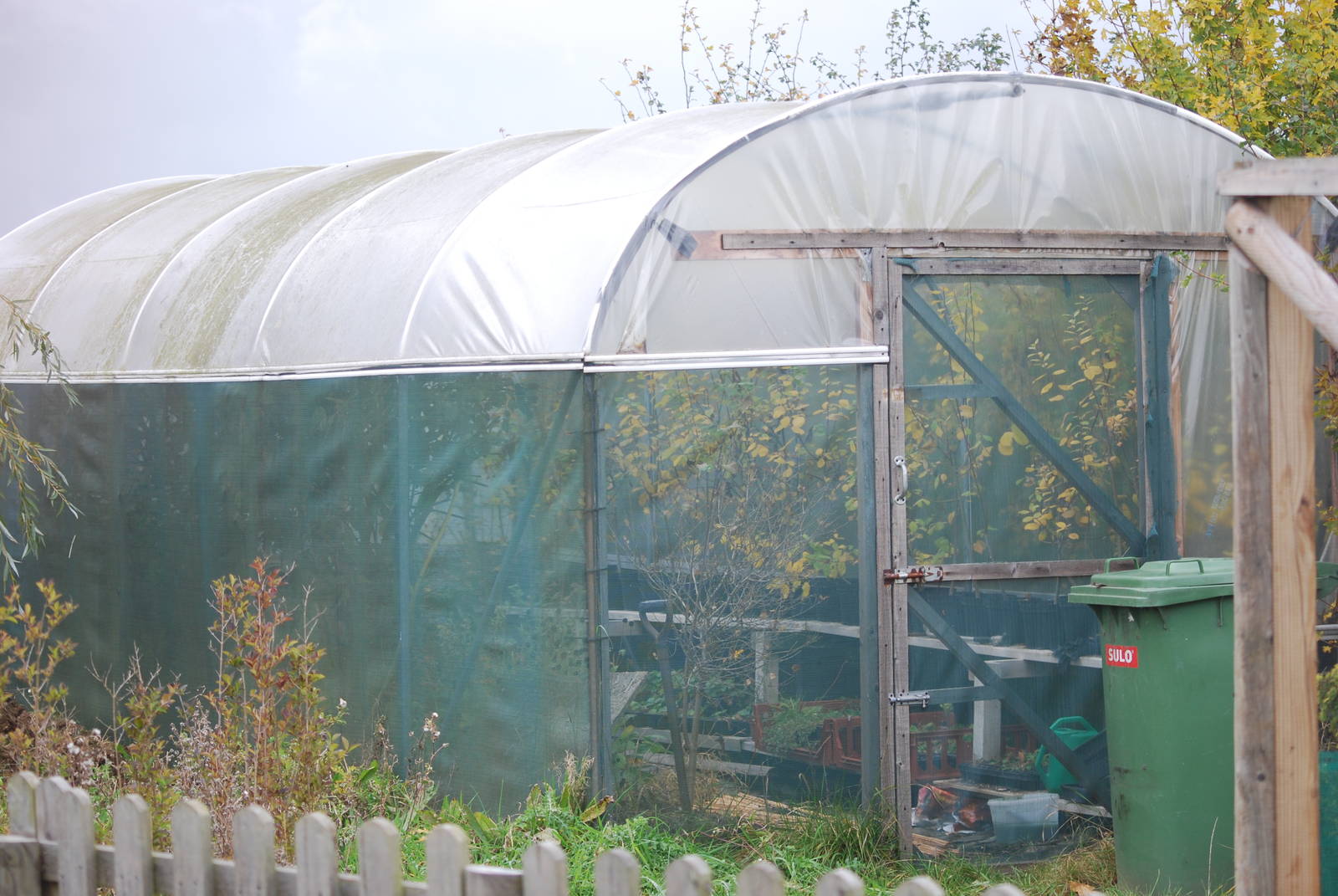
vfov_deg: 13.1
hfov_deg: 19.4
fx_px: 3907
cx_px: 669
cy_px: 448
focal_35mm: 105
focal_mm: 70
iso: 200
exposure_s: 1/125
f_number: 4
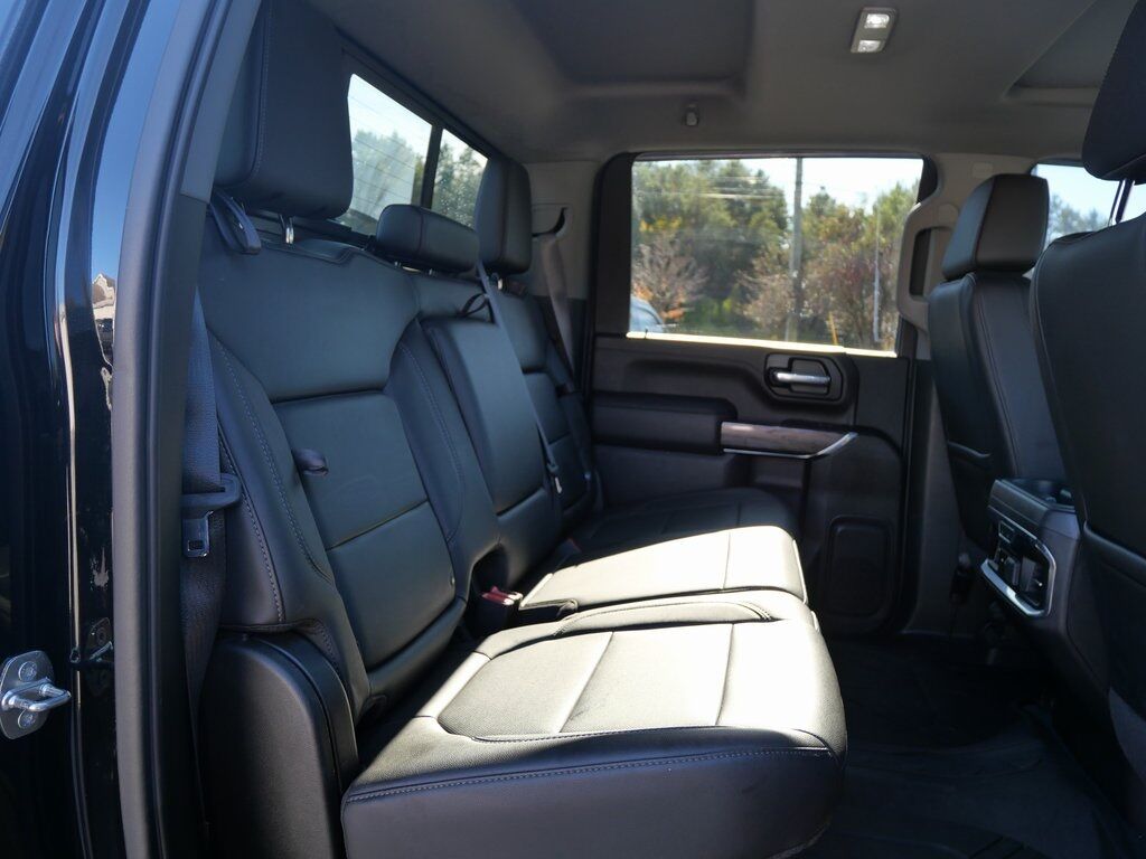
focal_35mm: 24
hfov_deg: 71.6
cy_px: 430
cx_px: 573
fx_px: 795
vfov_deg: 56.8
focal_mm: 12
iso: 200
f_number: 3.5
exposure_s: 1/125
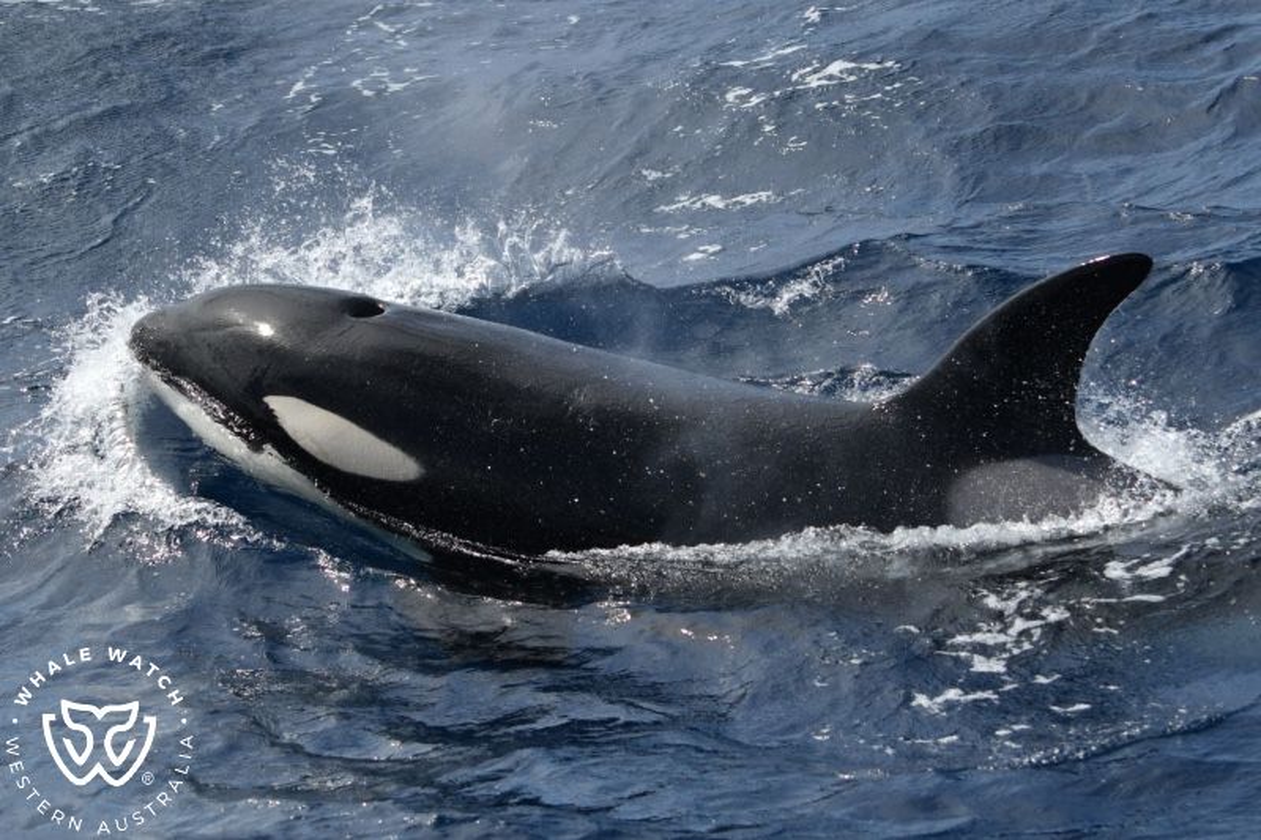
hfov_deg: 33.4
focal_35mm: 60
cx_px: 630
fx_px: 2101
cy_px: 420
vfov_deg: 22.6
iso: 720
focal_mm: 60
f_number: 5
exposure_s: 1/8000
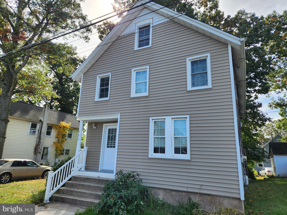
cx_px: 144
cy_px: 108
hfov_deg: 73.9
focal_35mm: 23
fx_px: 191
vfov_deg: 58.9
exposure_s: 1/713
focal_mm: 5.4
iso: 20
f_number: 1.8
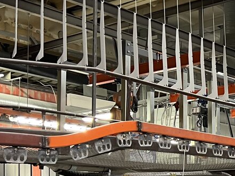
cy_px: 173
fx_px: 577
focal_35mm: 85
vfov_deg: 17.0
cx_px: 286
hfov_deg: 21.3
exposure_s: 1/50
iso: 200
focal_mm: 5.7
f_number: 1.5
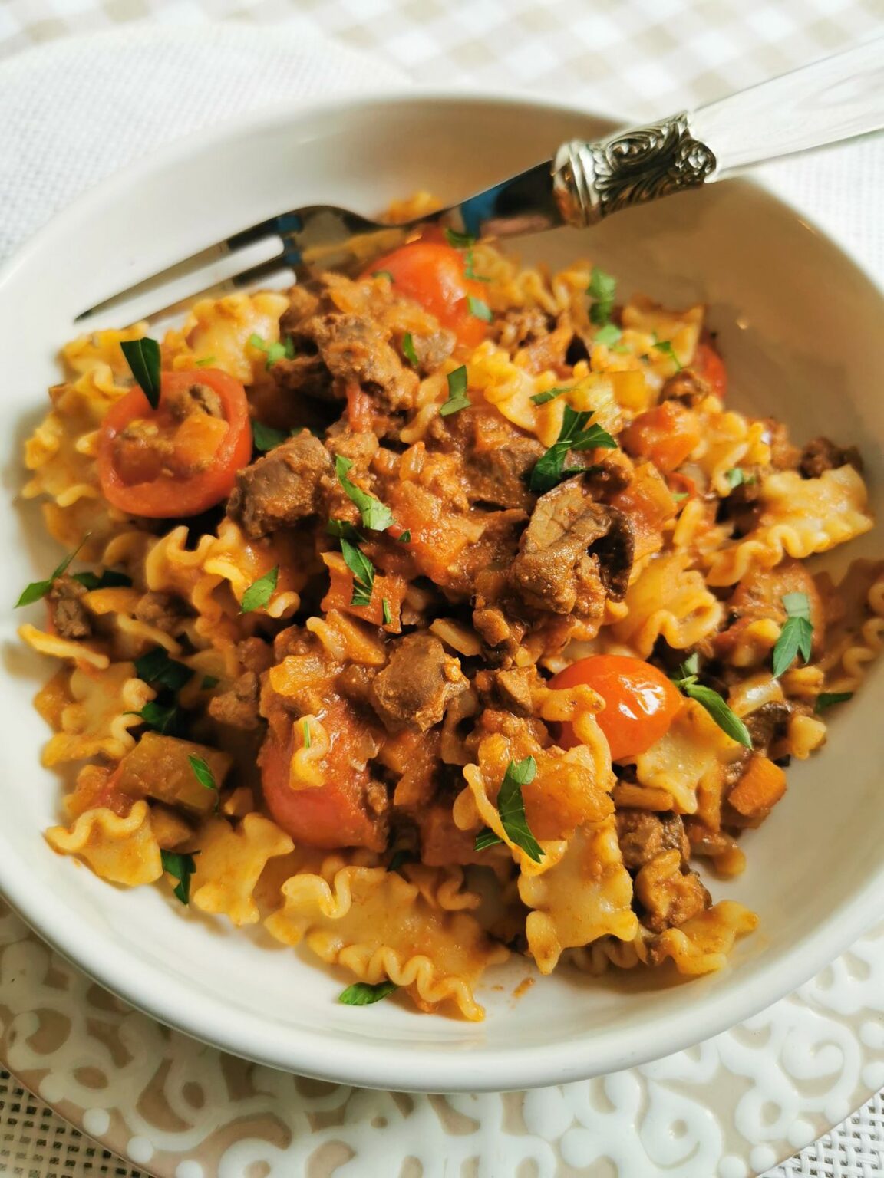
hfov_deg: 51.4
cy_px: 589
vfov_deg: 65.3
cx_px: 442
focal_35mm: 27
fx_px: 919
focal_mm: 5.56
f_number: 1.6
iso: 64
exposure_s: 1/100
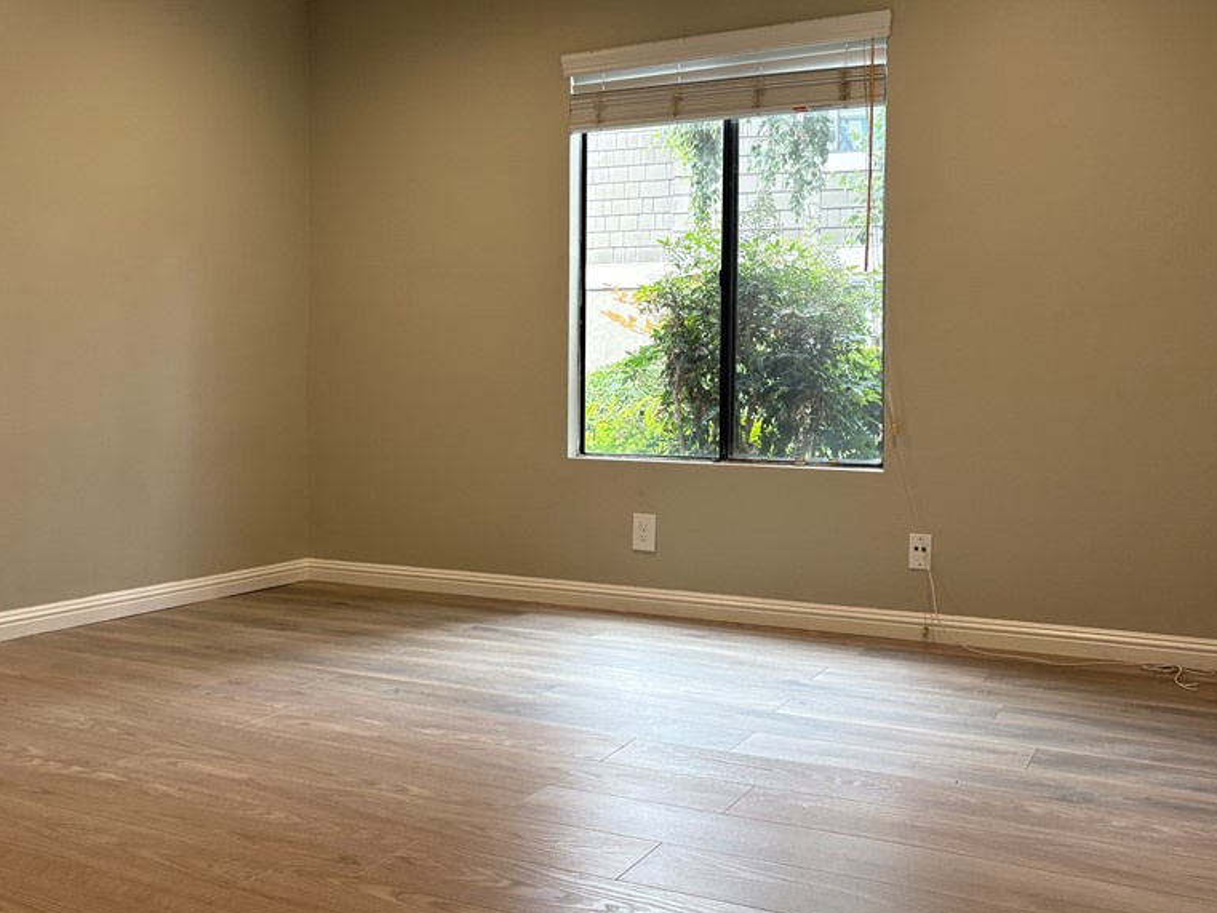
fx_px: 1231
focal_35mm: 35
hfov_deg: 52.5
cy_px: 397
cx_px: 534
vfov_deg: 40.6
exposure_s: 1/120
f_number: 1.6
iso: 125
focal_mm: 5.96
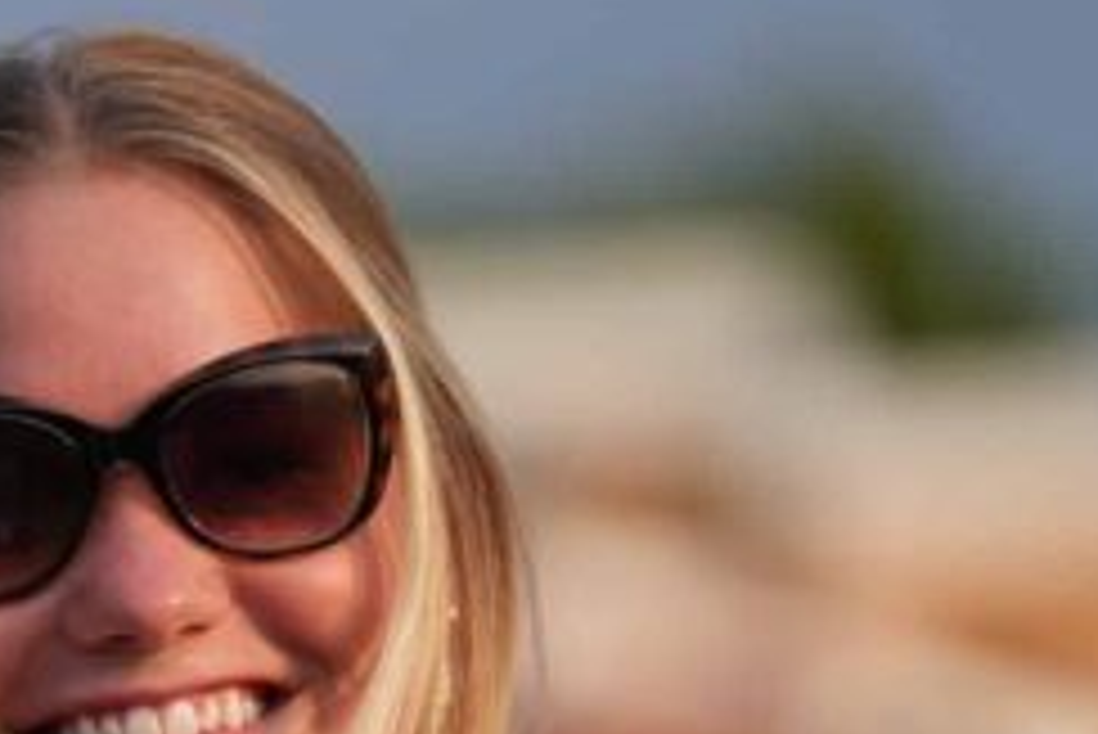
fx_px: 21759
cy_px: 1220
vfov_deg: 1.9
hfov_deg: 2.9
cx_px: -153
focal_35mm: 713
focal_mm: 200
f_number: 2.8
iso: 100
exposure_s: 1/800
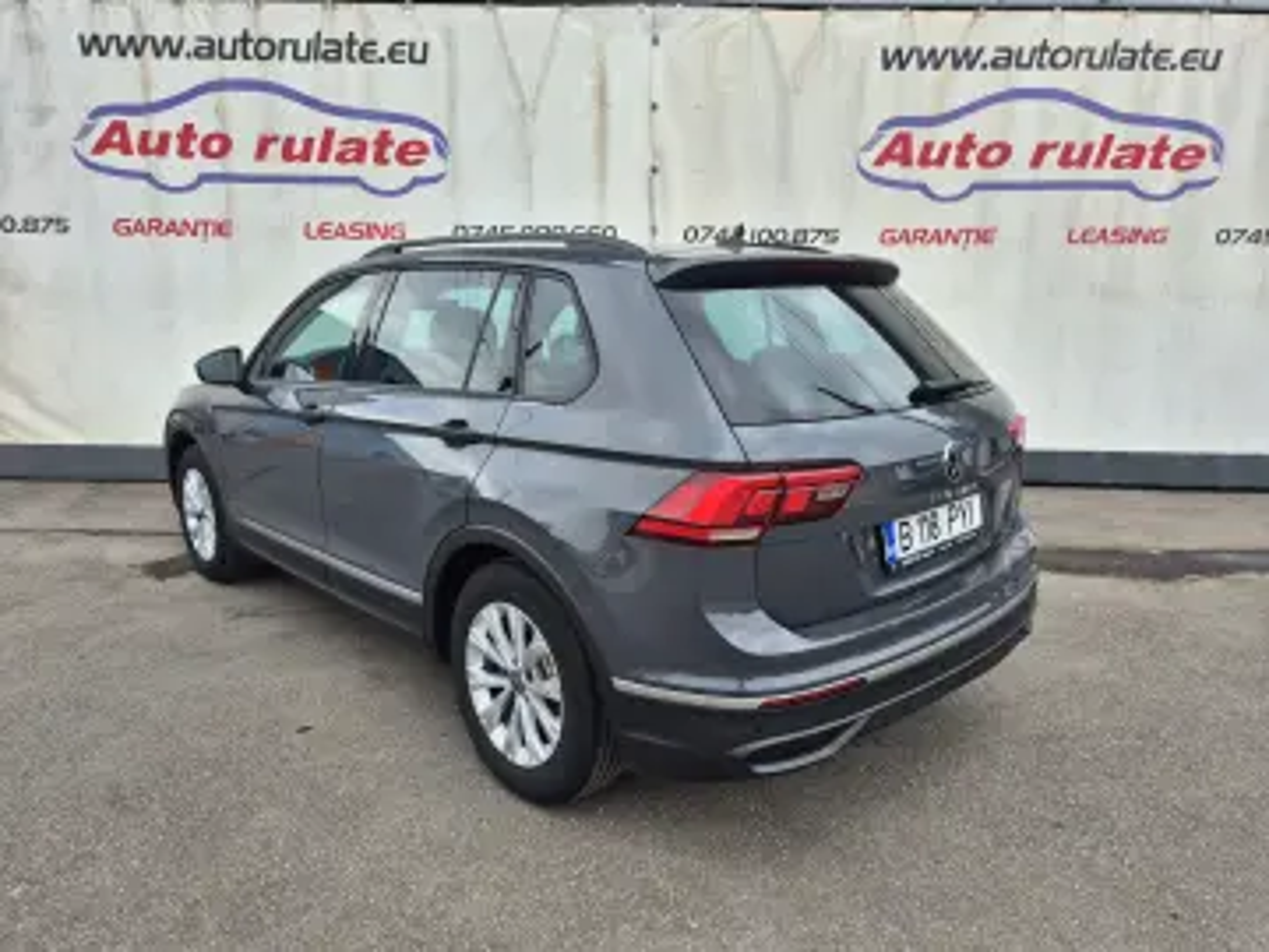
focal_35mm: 23
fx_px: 843
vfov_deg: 58.9
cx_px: 634
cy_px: 476
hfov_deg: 73.9
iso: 25
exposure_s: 1/248
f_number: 1.8
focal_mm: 5.4
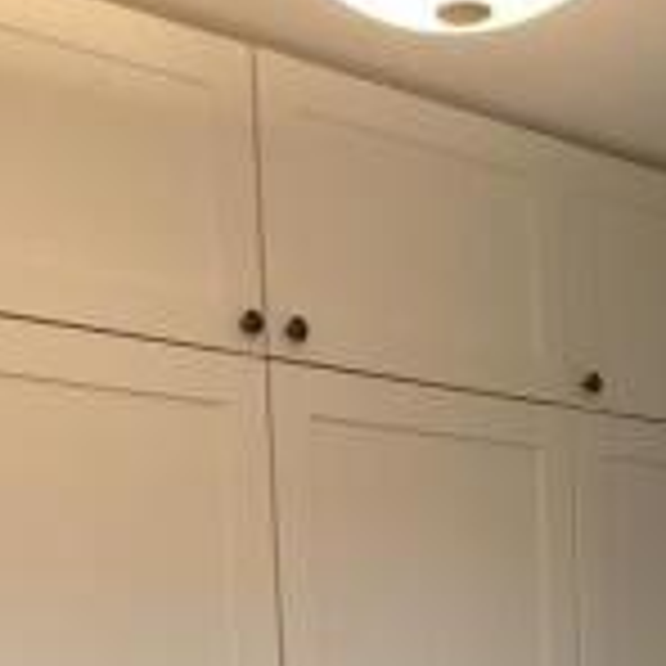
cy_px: 893
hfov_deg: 21.3
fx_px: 1763
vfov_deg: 19.5
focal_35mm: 81
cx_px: 436
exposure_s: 1/60
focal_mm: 3.3
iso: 100
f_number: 2.4
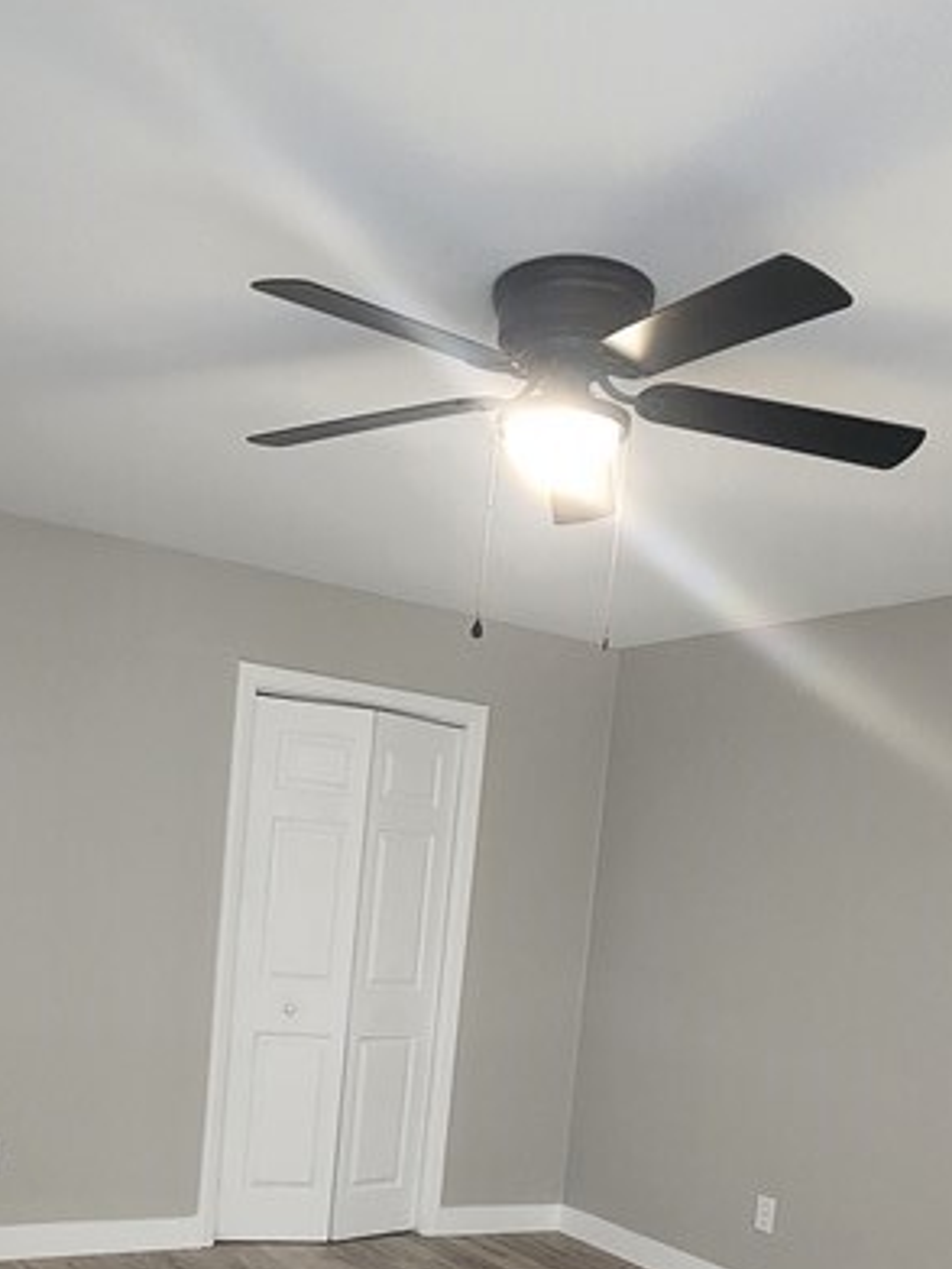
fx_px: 1247
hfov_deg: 41.7
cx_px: 405
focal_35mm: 34
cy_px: 1049
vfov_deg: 50.1
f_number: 2.2
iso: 320
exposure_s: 1/30
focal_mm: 2.2
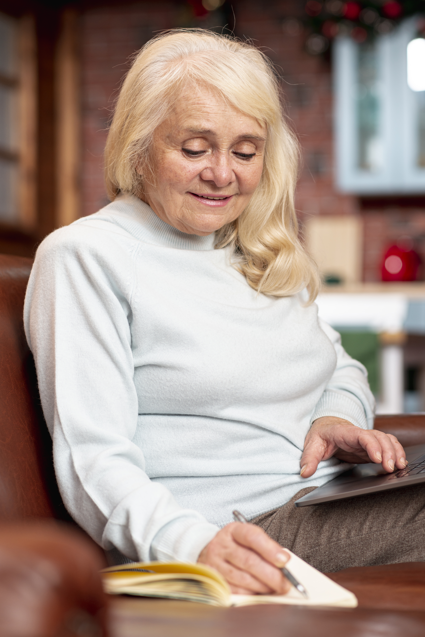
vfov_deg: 23.9
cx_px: 212
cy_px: 318
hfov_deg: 16.1
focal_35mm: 85
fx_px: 1504
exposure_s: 1/160
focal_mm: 85
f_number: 3.2
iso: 250
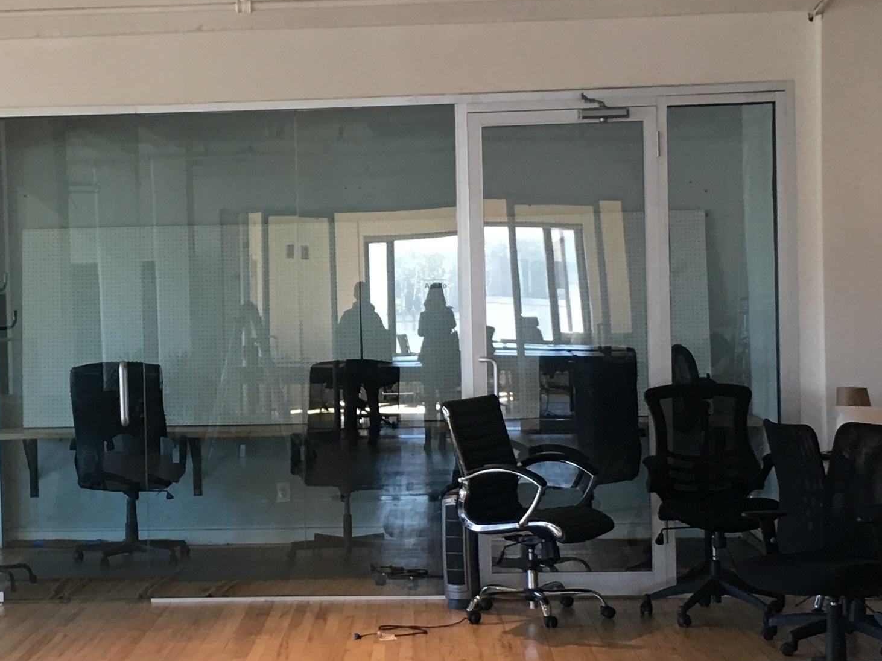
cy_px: 363
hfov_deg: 24.2
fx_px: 2038
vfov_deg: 18.4
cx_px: 256
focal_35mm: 80
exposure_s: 1/30
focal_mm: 4.15
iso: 80
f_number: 2.2
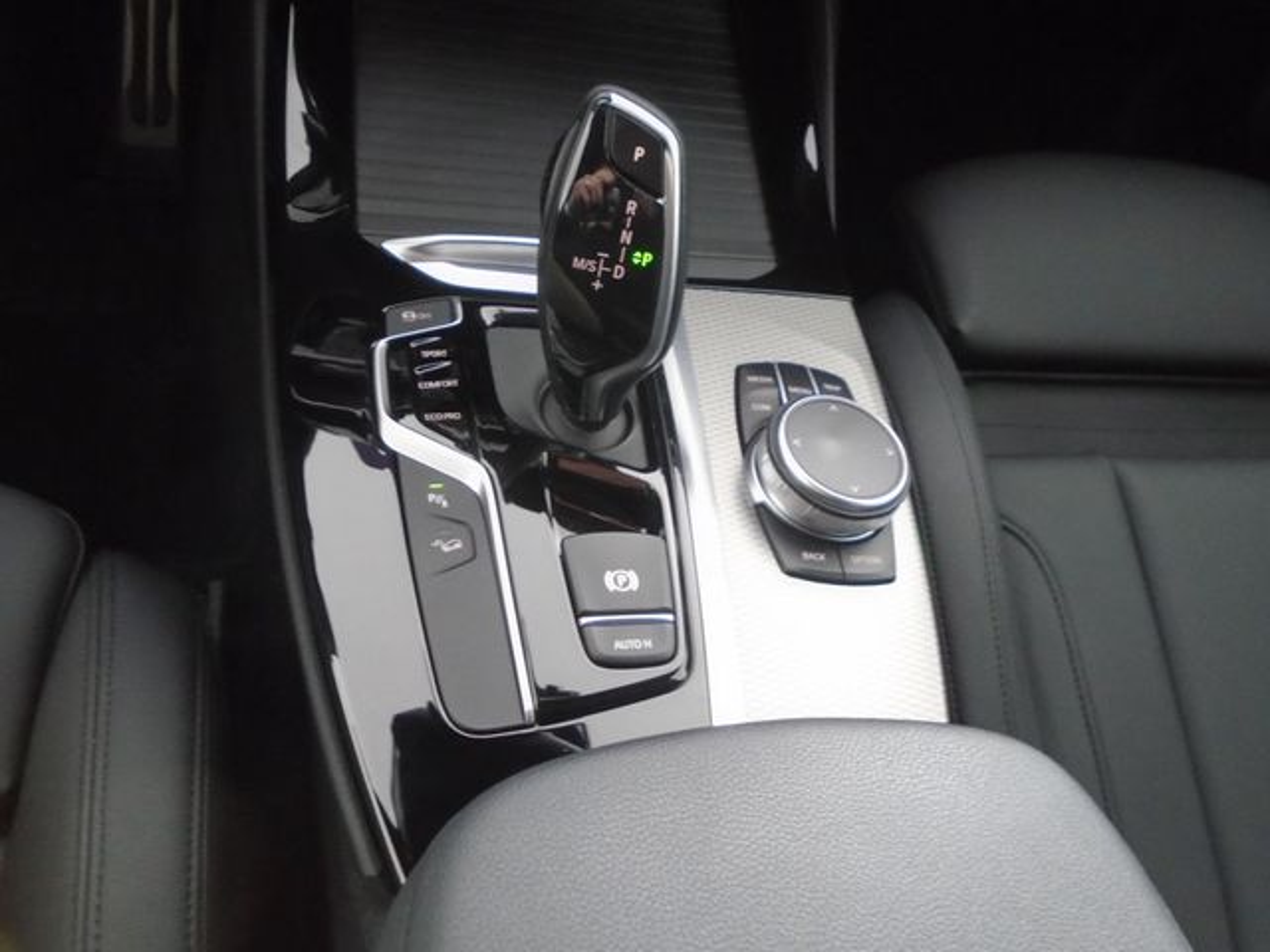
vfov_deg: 53.1
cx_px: 635
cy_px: 476
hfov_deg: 67.3
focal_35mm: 26
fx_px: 954
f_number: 3.2
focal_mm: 4.6
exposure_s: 1/25
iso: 400
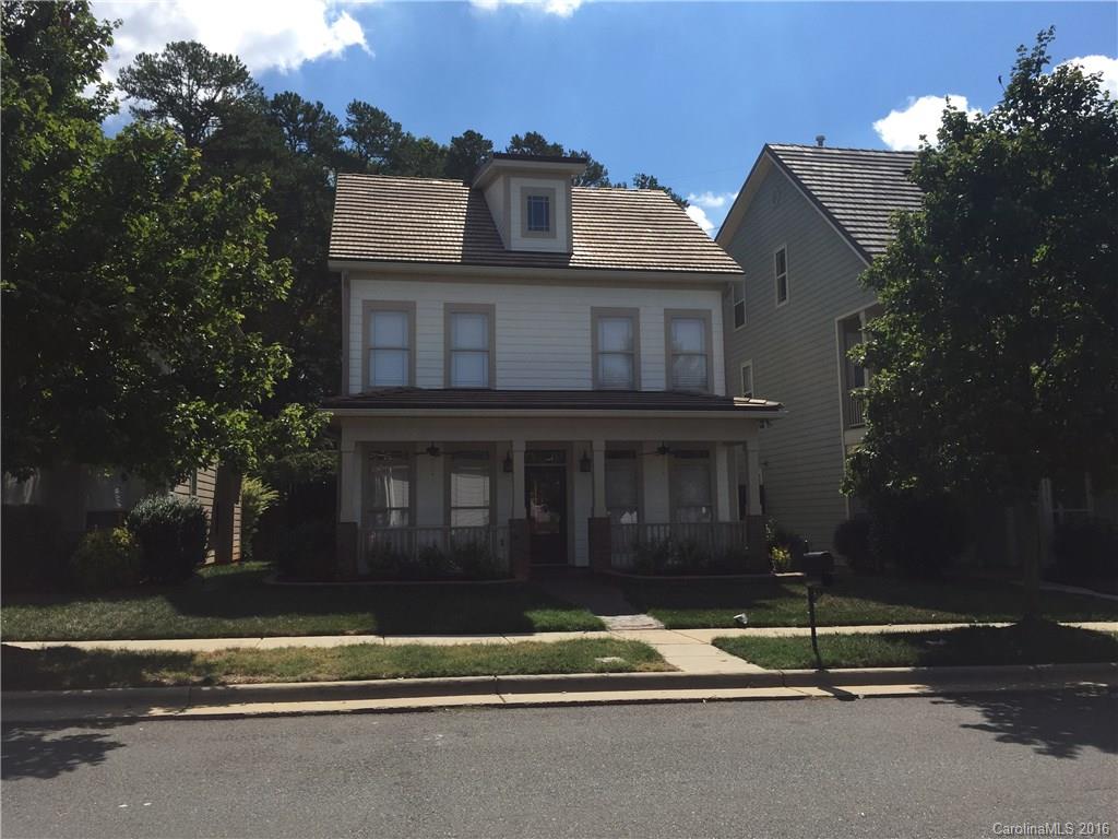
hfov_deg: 61.7
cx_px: 559
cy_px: 420
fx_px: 937
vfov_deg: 48.2
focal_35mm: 29
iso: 32
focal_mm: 4.15
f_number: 2.2
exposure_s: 1/2825
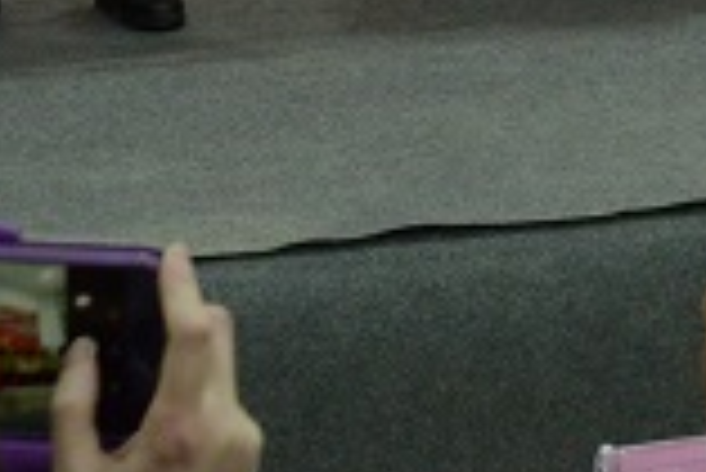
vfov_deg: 7.4
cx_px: 746
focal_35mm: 173
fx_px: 3396
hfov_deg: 11.7
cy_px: -708
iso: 3200
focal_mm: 32
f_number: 6.3
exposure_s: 1/40
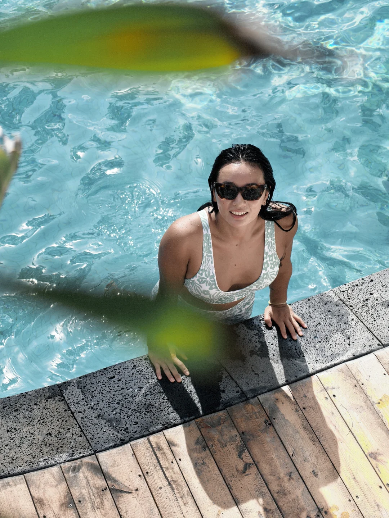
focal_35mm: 89
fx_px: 1334
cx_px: 194
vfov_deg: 22.0
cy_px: 259
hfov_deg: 16.6
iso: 100
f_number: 2.4
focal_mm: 24.13
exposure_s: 1/2016
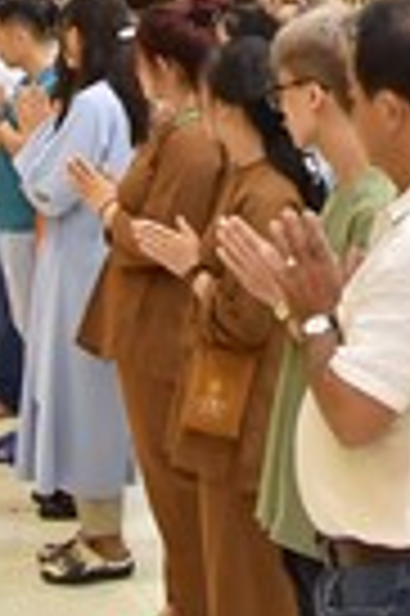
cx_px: 336
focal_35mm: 114
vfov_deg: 16.6
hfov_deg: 11.9
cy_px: -265
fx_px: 1952
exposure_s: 1/100
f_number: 5
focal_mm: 24
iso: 1000
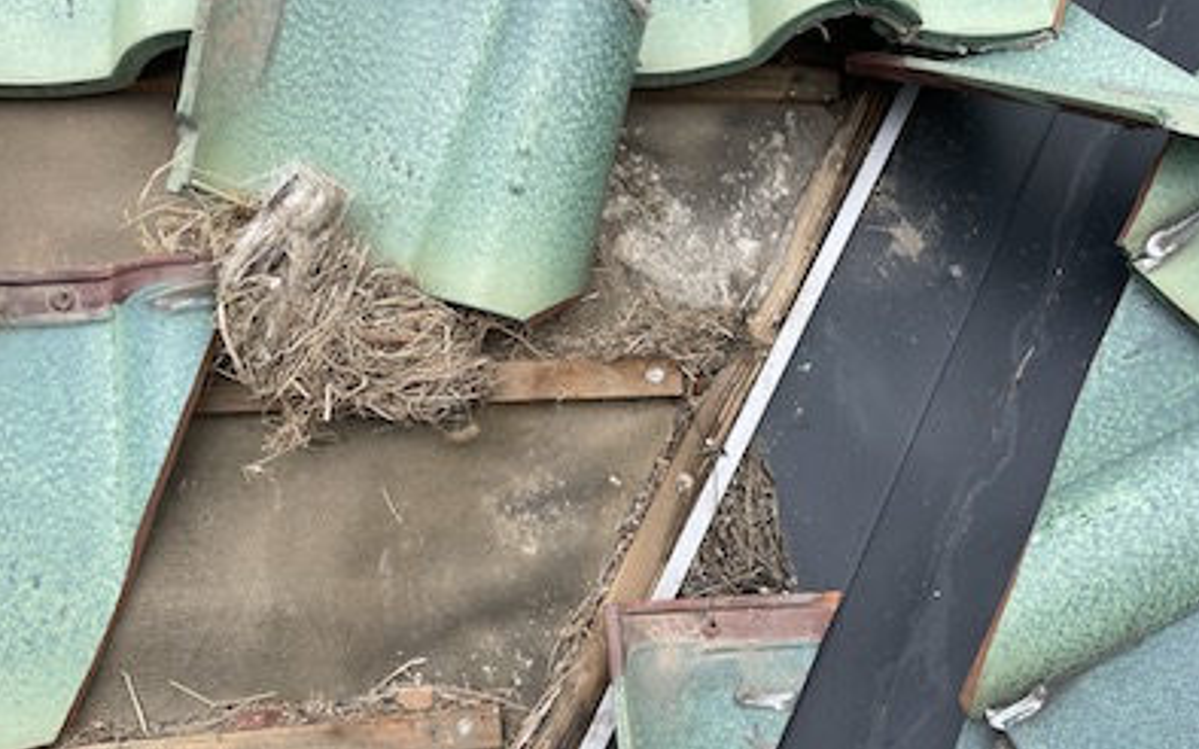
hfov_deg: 66.5
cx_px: 603
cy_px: 451
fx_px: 915
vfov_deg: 44.3
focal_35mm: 28
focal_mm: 4.2
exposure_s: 1/1689
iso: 32
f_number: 1.6
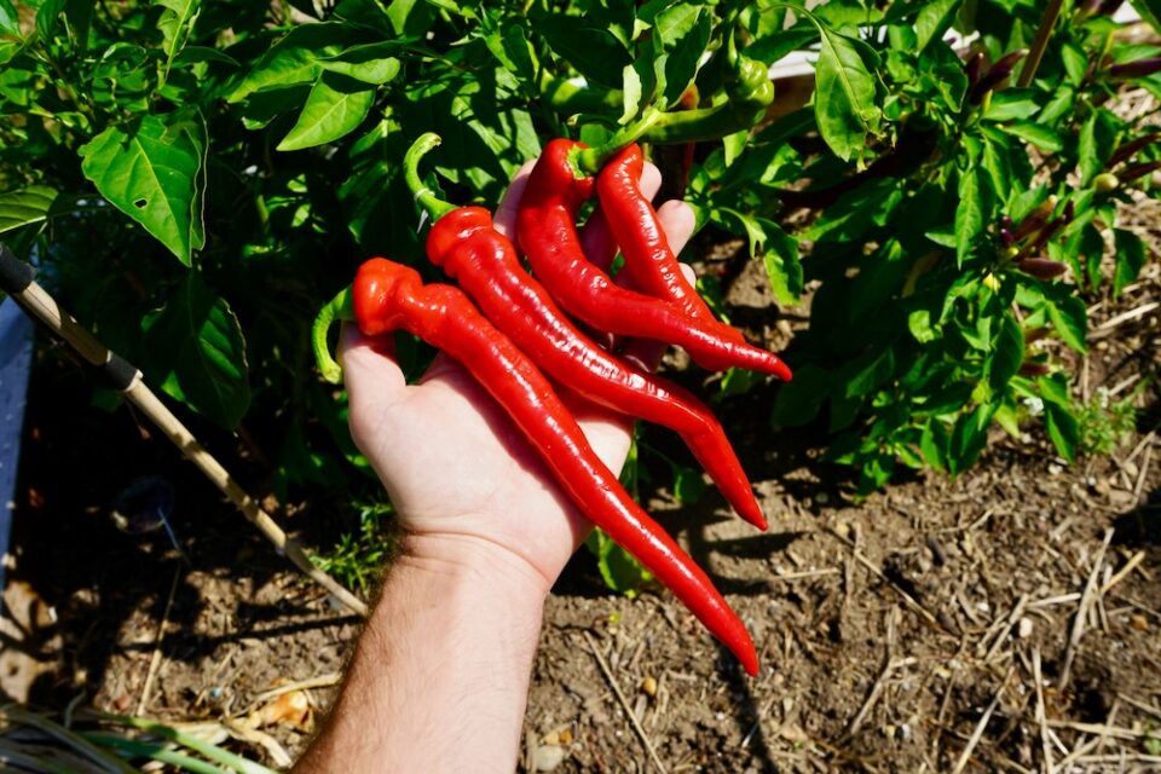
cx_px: 580
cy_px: 387
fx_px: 1000
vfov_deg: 42.3
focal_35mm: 31
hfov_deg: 60.3
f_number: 10
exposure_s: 1/160
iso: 100
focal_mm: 31
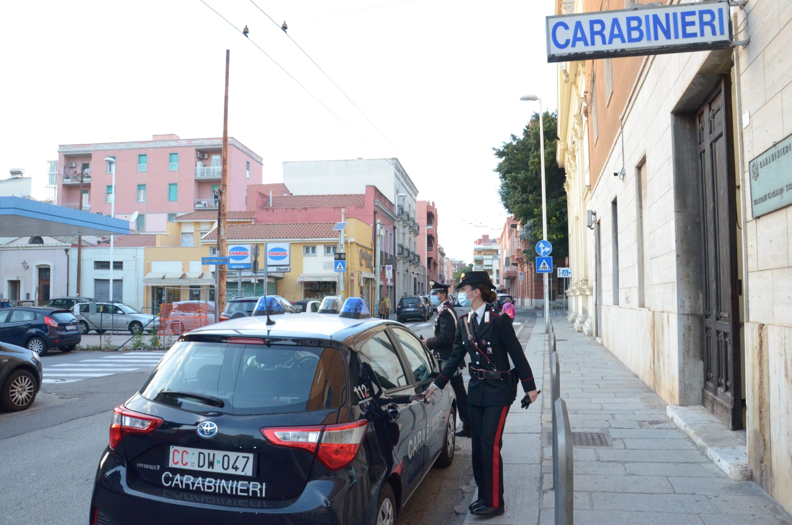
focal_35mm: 27
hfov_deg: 67.5
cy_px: 262
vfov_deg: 47.7
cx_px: 396
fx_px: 593
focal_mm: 18
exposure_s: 1/200
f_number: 5.6
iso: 2500
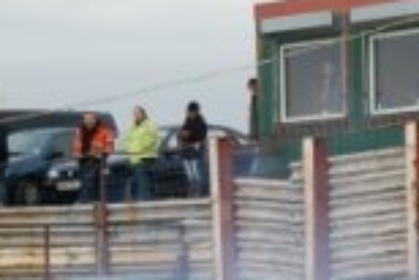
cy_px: 517
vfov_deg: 3.4
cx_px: 612
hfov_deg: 5.1
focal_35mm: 404
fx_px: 4707
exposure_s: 1/1000
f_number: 5.3
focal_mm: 65
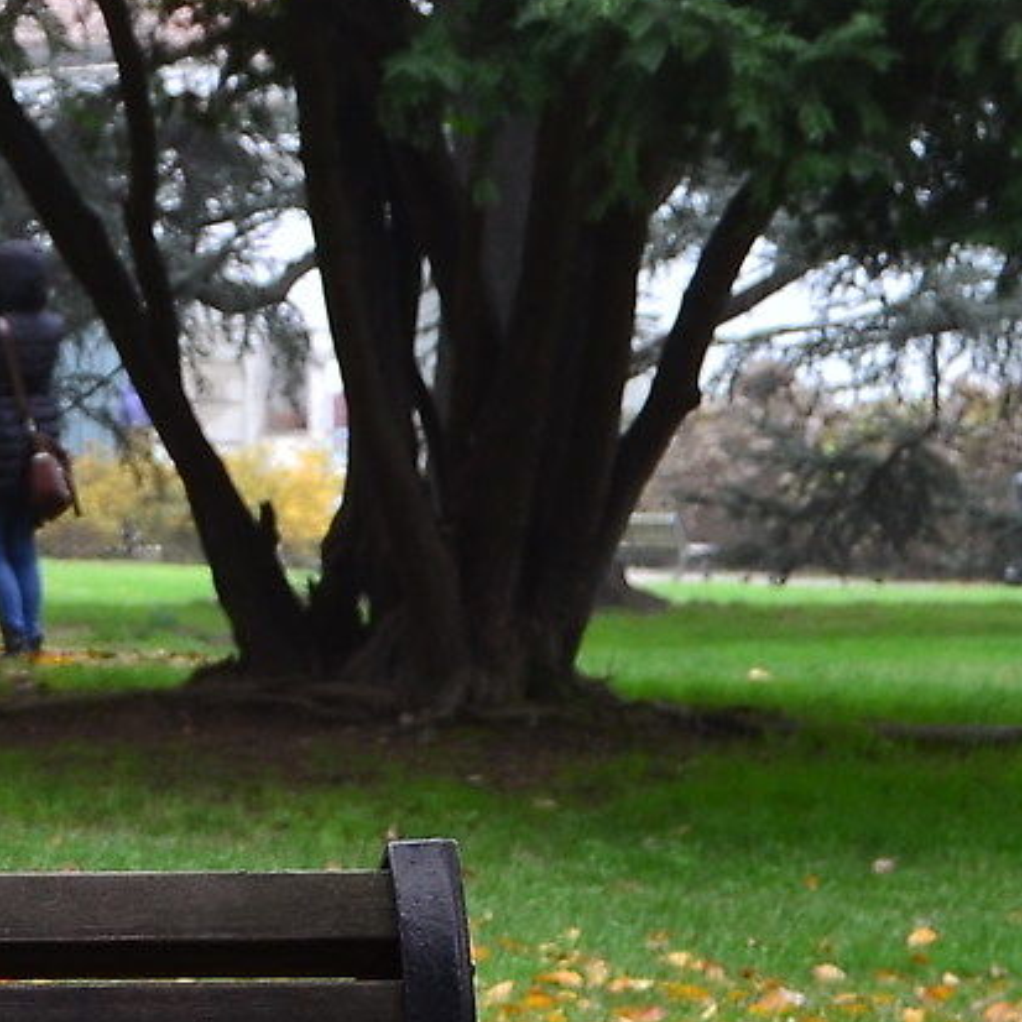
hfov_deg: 7.4
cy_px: 953
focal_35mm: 229
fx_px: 7665
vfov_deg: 7.6
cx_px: -876
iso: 100
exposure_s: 1/30
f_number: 5.6
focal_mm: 31
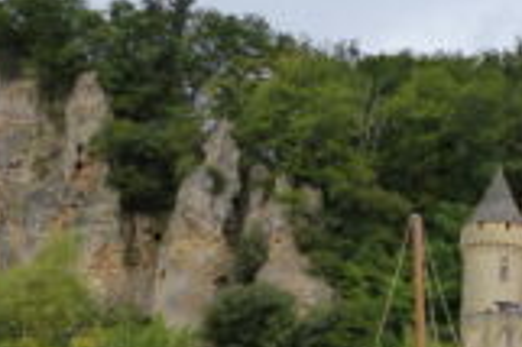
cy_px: 366
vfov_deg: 15.2
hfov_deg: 21.7
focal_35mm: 88
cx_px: 606
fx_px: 1275
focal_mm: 6
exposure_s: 1/400
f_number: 2.8
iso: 200
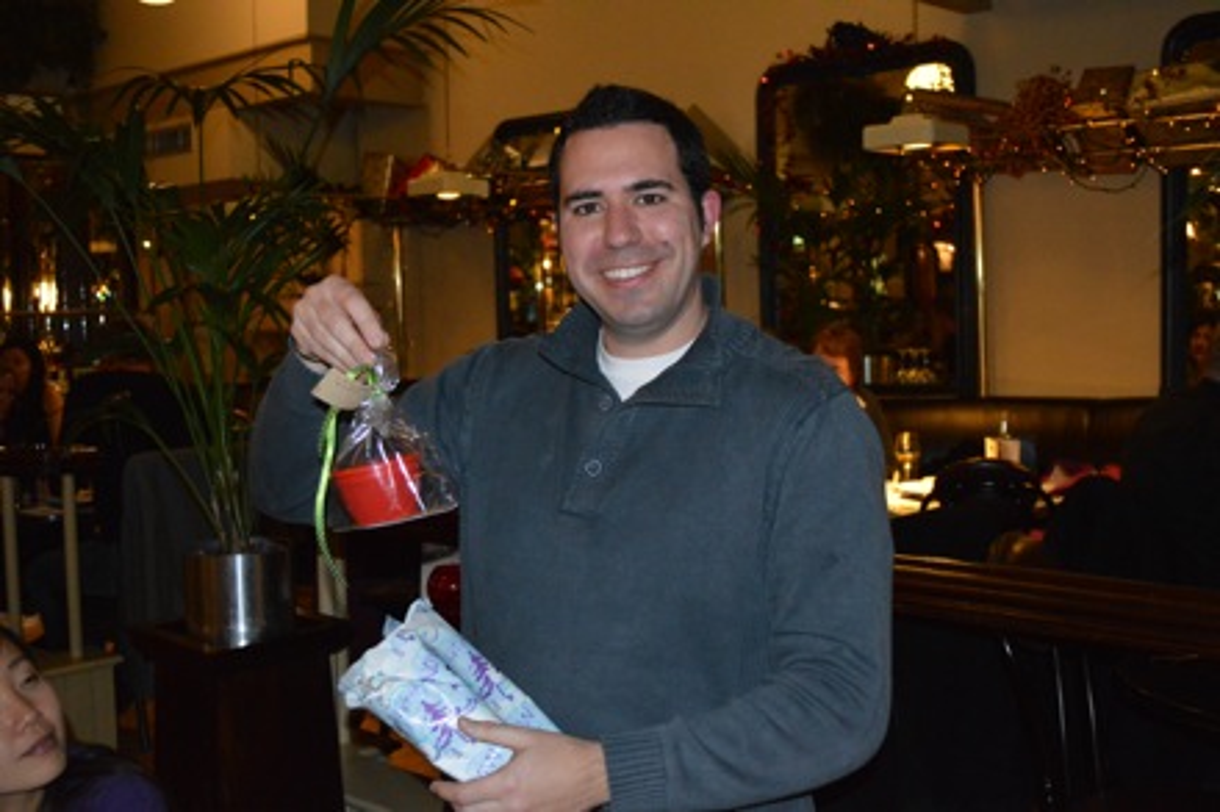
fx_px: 1423
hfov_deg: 46.4
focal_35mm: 42
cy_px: 406
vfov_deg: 31.9
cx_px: 610
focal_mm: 28
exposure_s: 1/60
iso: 3200
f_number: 4.5
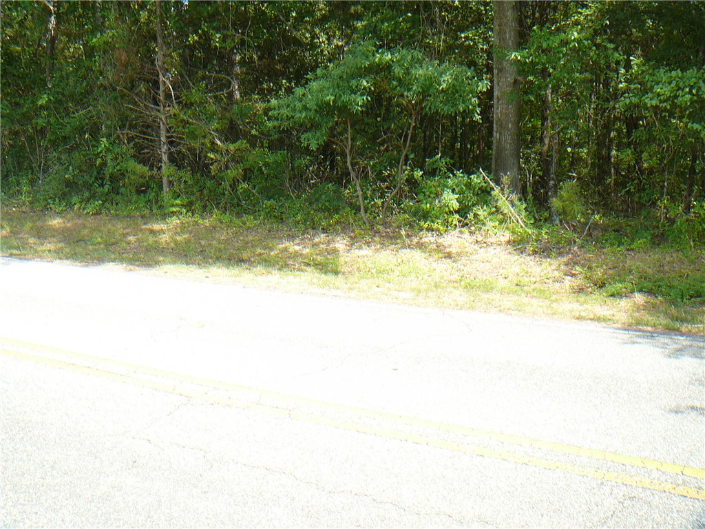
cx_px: 352
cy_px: 264
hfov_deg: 52.6
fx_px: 713
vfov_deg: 40.7
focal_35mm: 35
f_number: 2.8
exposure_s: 1/200
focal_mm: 5.2
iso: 80
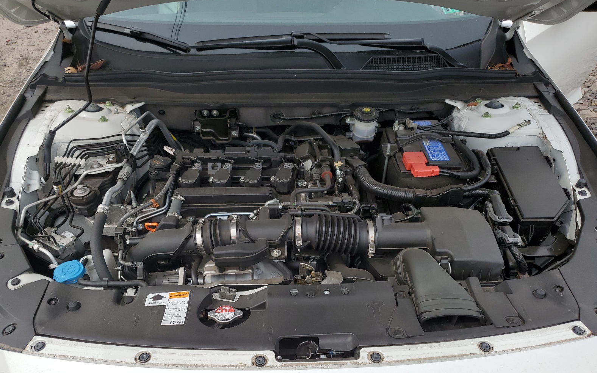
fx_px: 456
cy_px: 226
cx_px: 303
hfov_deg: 66.5
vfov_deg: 44.3
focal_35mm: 28
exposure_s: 1/2000
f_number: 1.5
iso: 50
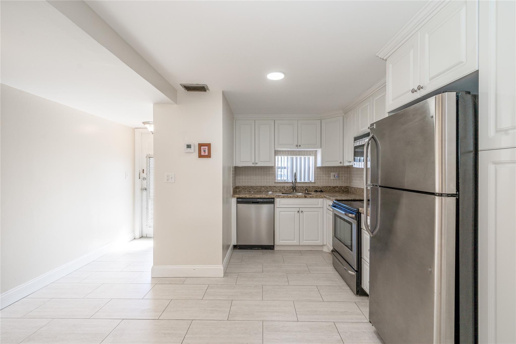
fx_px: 229
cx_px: 258
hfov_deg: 96.7
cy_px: 172
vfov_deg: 73.7
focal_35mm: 16
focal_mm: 16
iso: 100
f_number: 8
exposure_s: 1/13
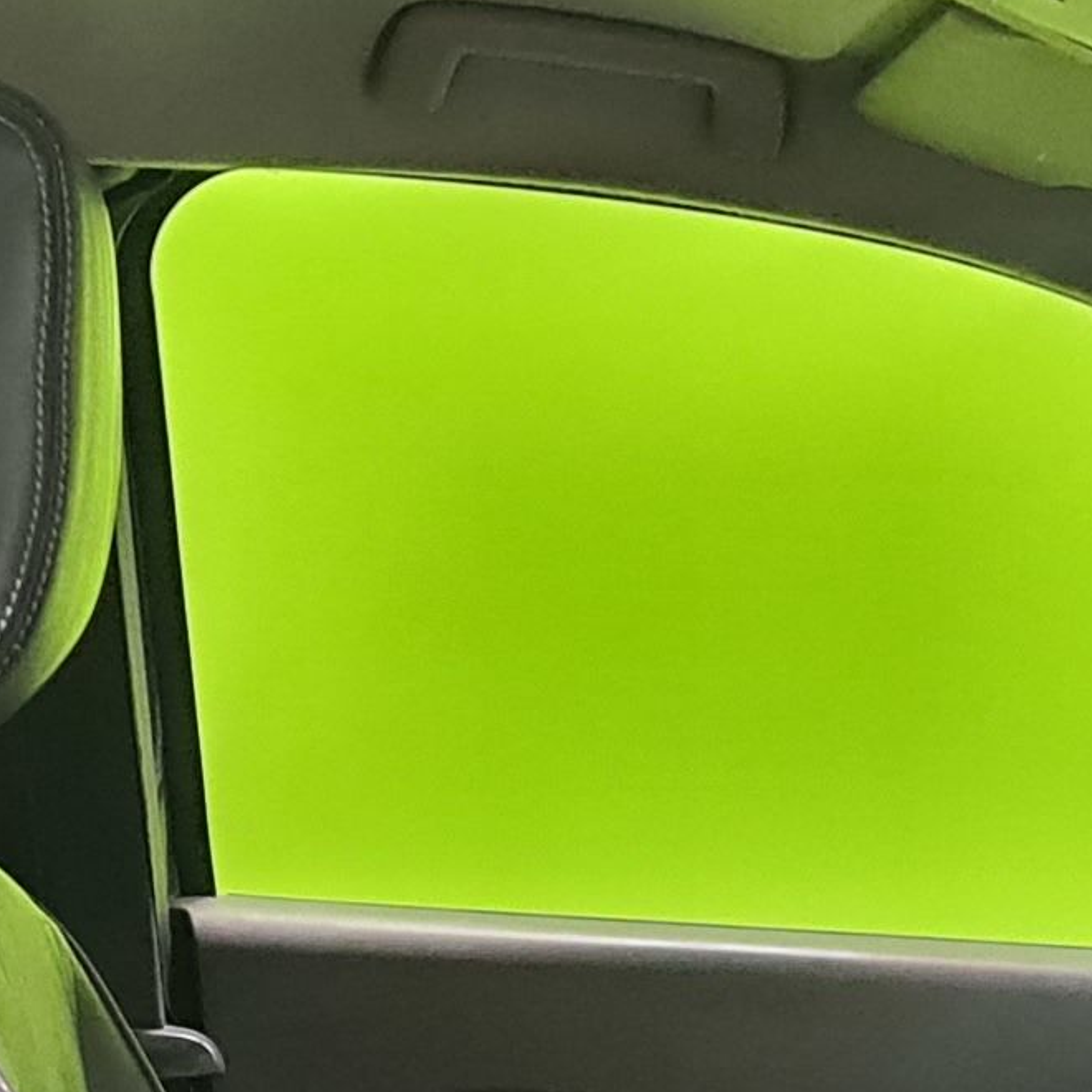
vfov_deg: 12.1
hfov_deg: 13.0
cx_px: 283
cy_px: 1921
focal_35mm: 134
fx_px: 4783
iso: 640
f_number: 1.8
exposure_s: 1/100
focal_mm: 7
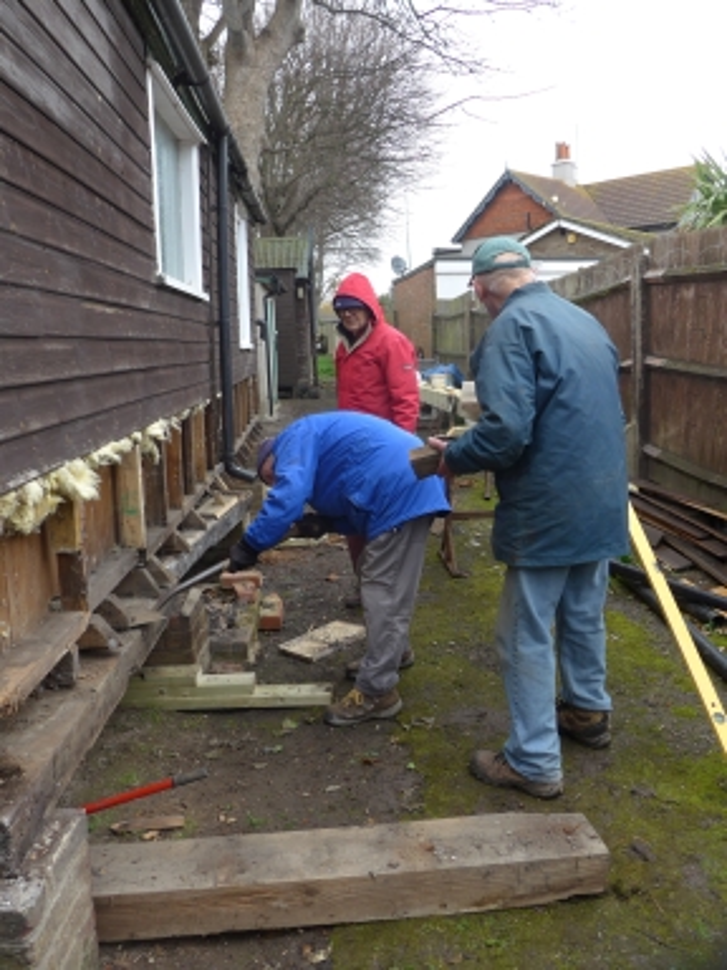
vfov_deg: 61.7
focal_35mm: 29
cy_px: 485
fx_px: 812
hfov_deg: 48.2
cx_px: 364
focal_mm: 6
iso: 80
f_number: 2.8
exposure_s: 1/125
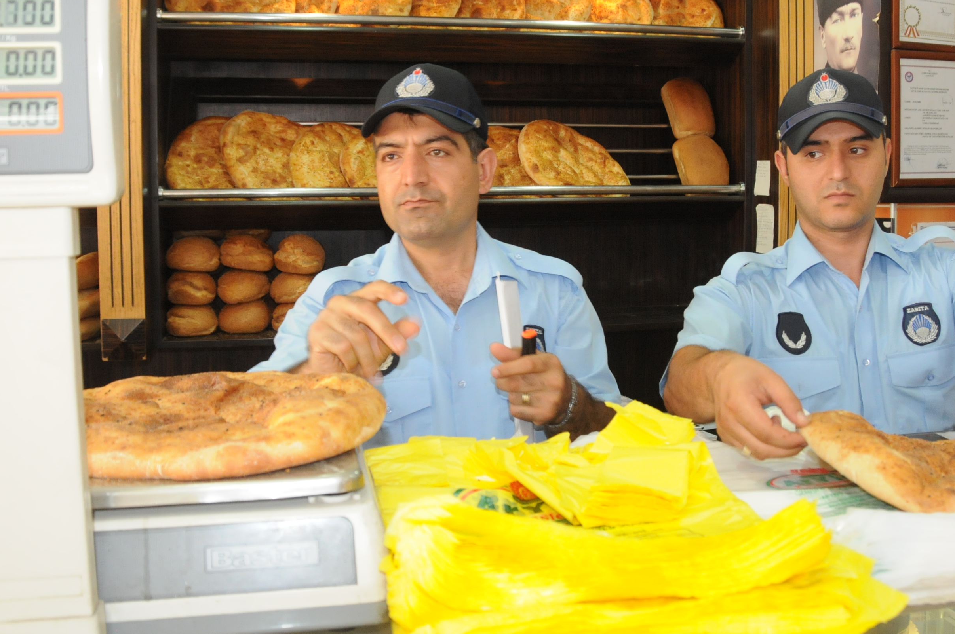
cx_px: 503
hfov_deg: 53.2
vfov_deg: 36.6
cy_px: 249
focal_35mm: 36
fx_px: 954
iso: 1600
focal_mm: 18
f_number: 5.6
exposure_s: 1/80
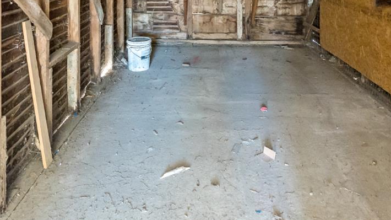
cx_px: 210
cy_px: -26
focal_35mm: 31
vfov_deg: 32.8
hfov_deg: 62.6
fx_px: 321
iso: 5000
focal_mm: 14
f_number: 2.8
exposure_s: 1/160
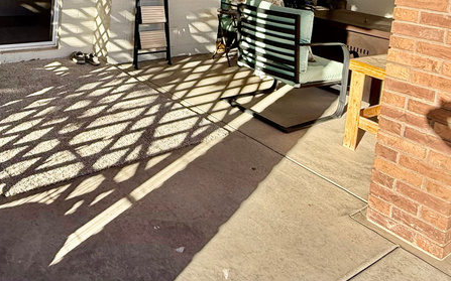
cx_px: 96
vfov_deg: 32.9
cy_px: -24
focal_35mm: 34
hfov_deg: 53.3
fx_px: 418
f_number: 2.2
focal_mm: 2.22
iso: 64
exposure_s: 1/368
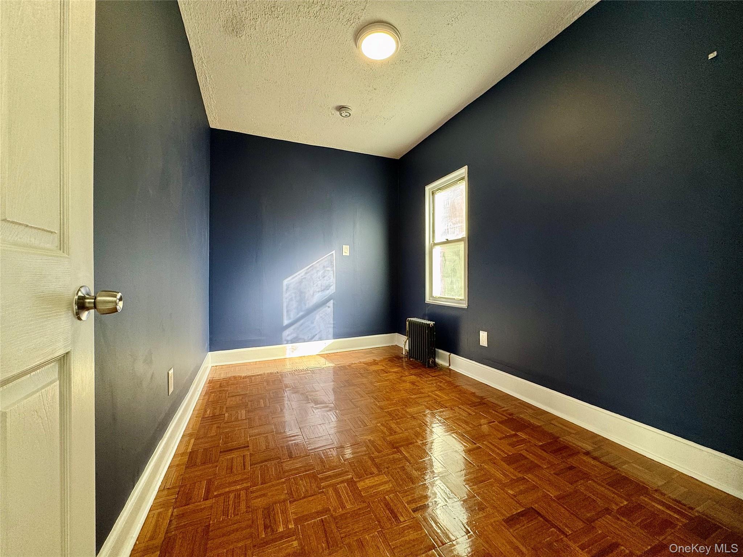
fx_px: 300
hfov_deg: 102.1
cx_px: 372
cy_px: 278
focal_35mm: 14
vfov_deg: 85.7
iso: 100
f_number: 2.2
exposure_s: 1/120
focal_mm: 2.22
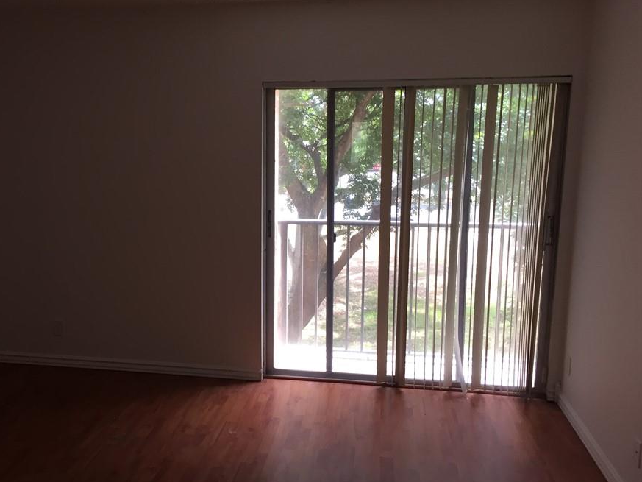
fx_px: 631
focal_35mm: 34
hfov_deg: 53.7
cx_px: 267
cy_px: 256
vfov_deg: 41.8
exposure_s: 1/30
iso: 32
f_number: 2.2
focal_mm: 4.15
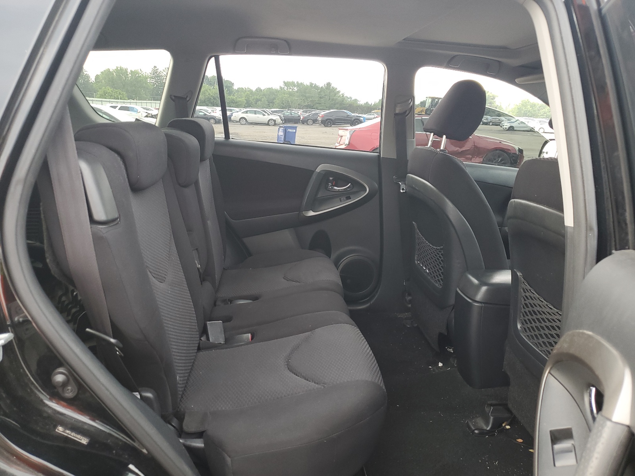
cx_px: 318
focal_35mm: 26
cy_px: 238
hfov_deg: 67.3
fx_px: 477
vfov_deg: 53.1
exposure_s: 1/120
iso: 66
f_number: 1.5
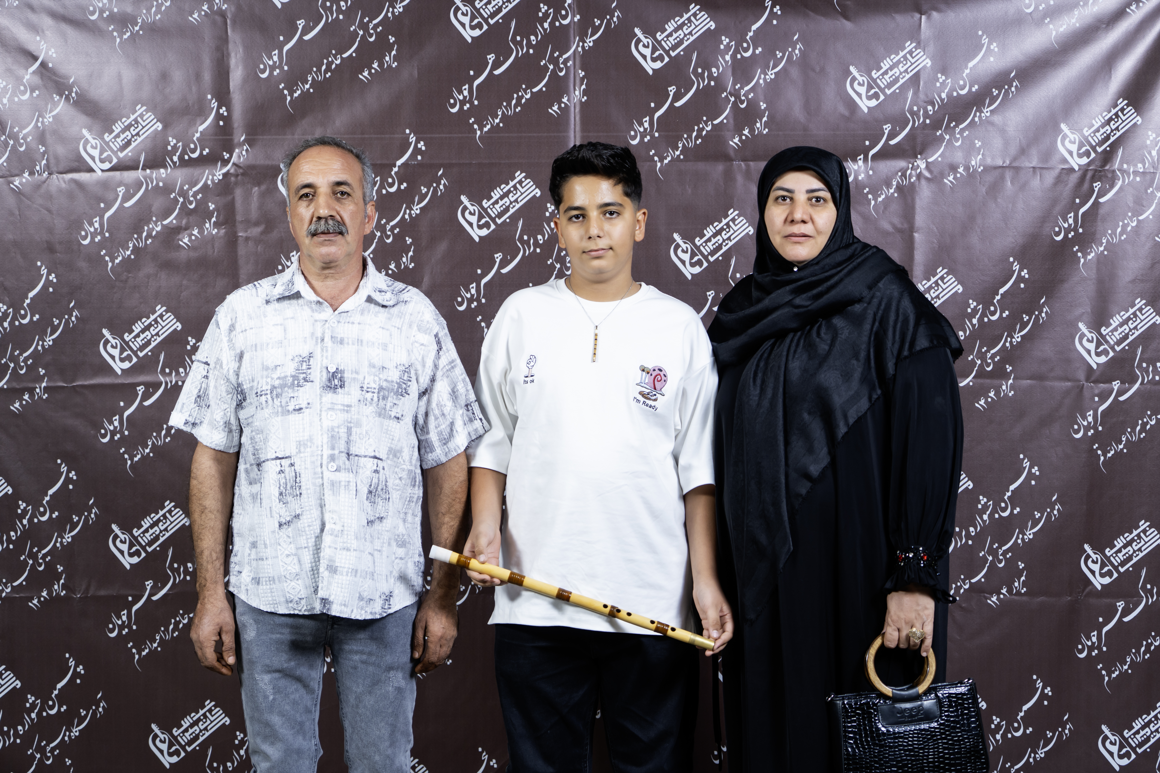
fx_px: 1998
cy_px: 386
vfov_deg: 21.9
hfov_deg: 32.4
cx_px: 580
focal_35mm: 62
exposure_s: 1/125
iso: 320
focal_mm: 62
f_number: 4
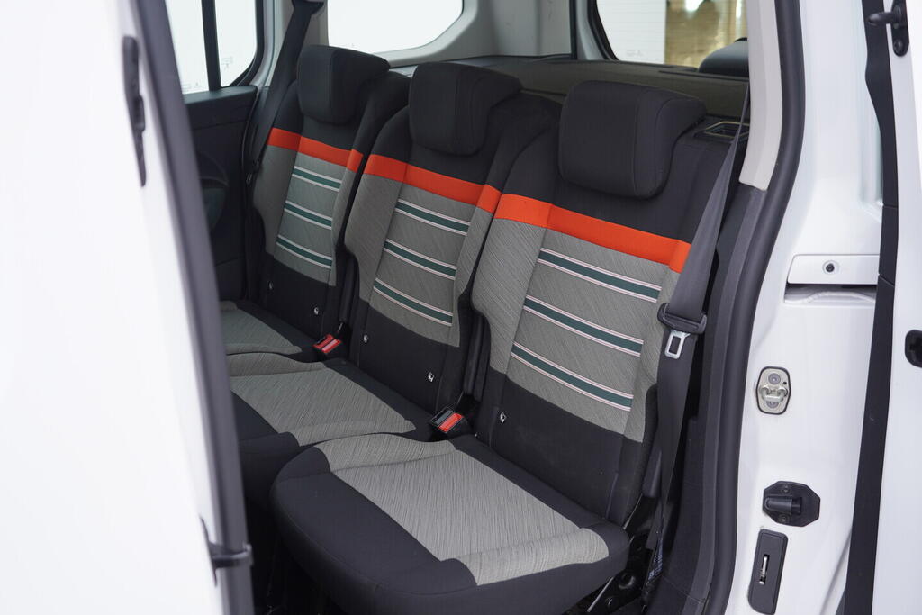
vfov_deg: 36.9
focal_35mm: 36
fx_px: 922
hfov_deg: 53.1
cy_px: 308
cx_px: 461
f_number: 3.2
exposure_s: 1/50
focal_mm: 24
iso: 125
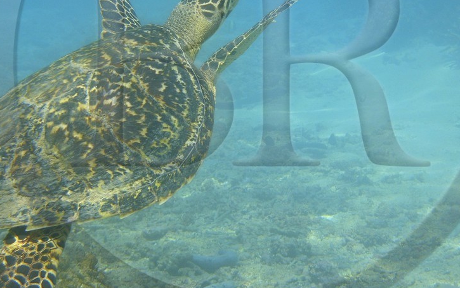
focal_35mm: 63
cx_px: 247
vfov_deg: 20.4
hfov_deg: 32.5
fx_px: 790
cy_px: 63
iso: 200
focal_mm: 18.5
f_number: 5.6
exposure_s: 1/800
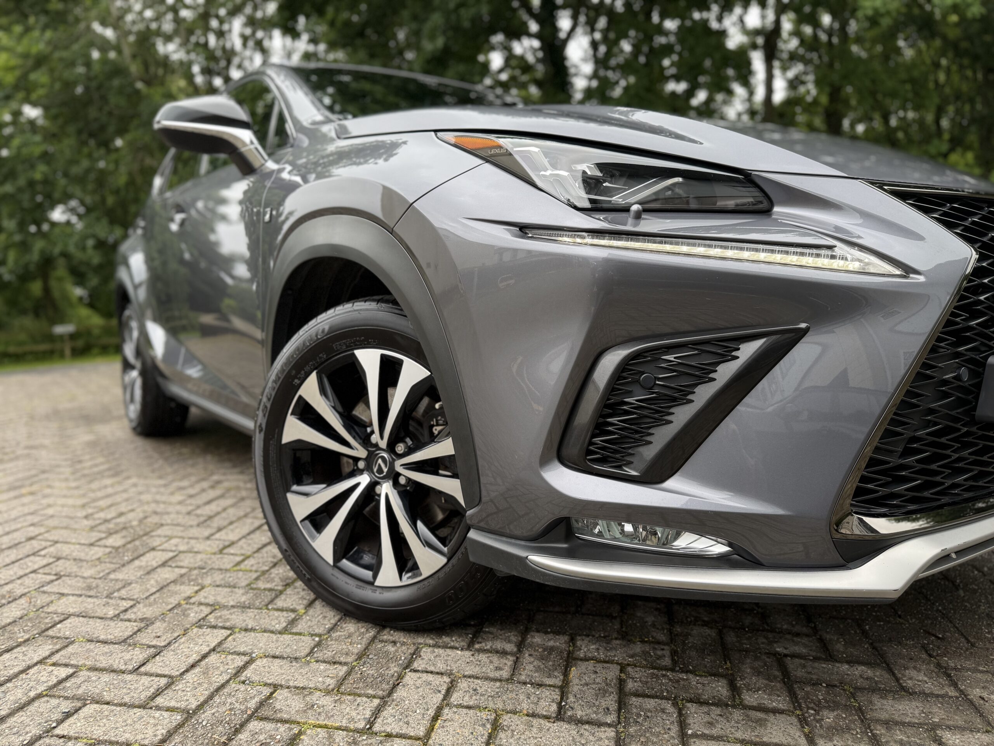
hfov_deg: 71.6
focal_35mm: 24
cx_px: 497
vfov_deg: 56.8
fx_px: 689
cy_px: 373
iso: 80
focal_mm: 6.76
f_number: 1.78
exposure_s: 1/580
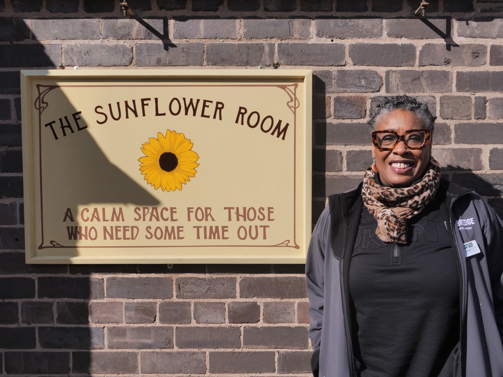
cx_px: 283
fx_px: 523
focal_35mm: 36
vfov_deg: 39.6
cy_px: 216
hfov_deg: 51.2
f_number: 5.6
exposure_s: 1/1300
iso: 200
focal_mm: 14
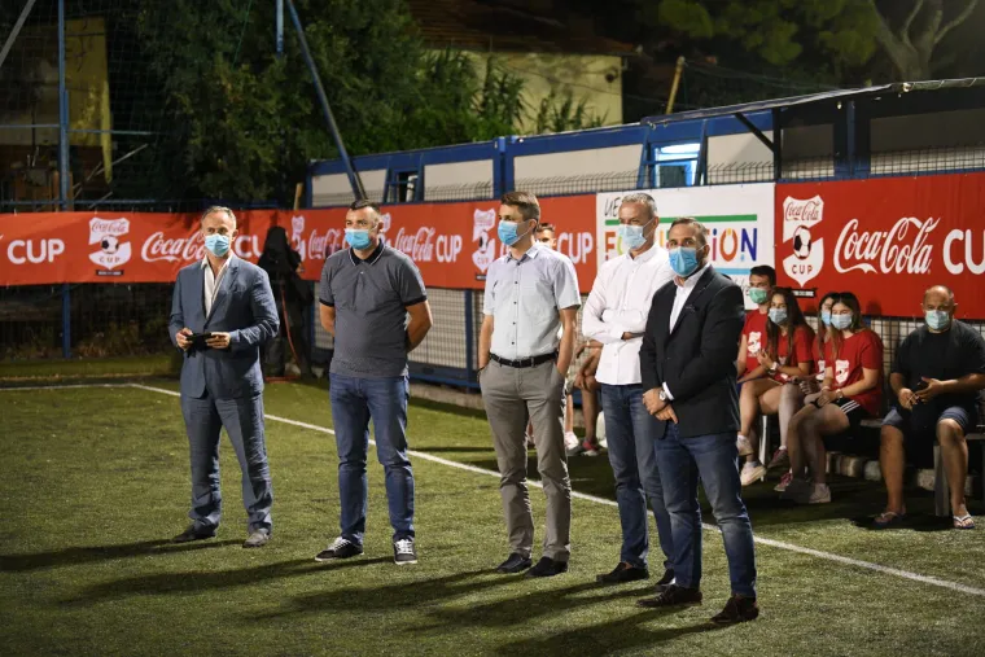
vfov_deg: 19.5
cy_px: 328
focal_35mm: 70
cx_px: 492
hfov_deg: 28.8
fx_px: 1916
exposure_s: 1/125
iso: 4000
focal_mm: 70
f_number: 2.8
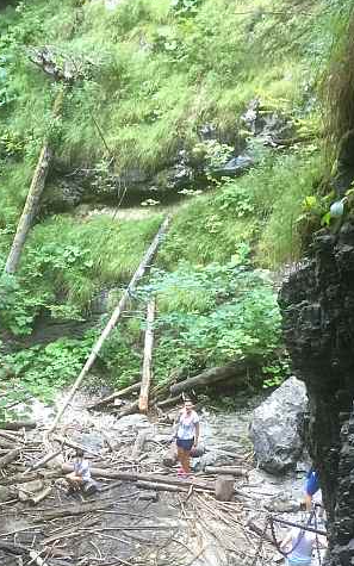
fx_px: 1065
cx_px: 25
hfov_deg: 18.5
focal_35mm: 69
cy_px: 545
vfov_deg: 28.2
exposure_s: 1/17
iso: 80
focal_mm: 4.15
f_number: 2.2
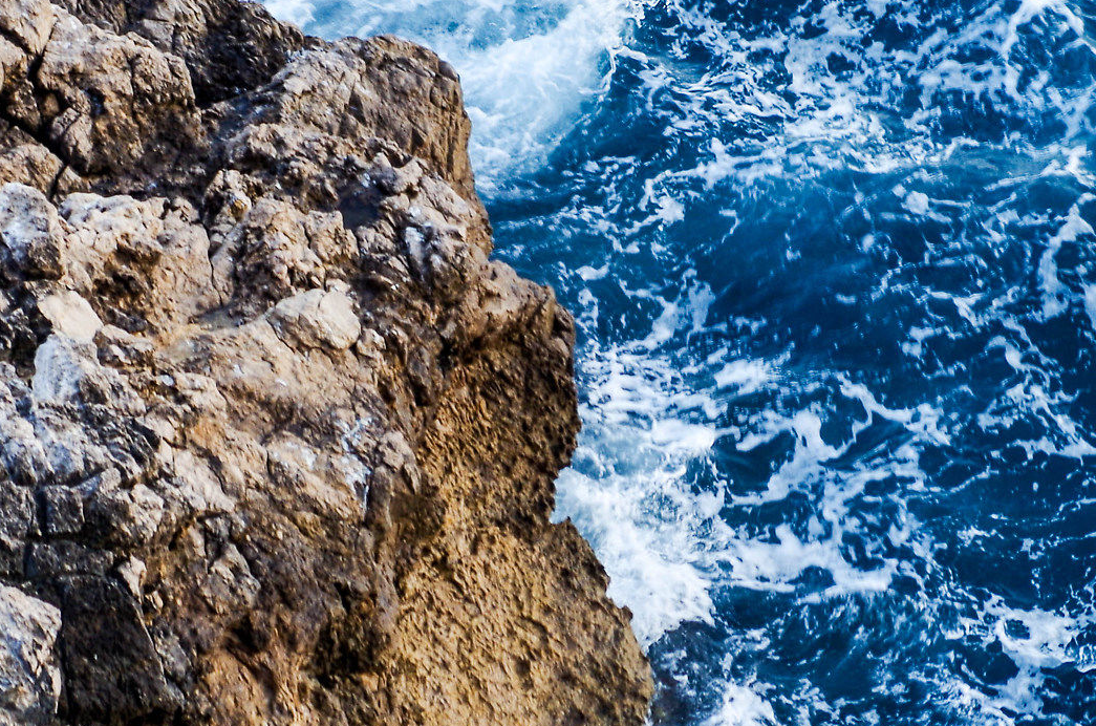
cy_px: 55
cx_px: 282
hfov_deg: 3.0
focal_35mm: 689
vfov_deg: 2.0
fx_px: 20931
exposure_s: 1/45
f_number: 8
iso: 140
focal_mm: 200
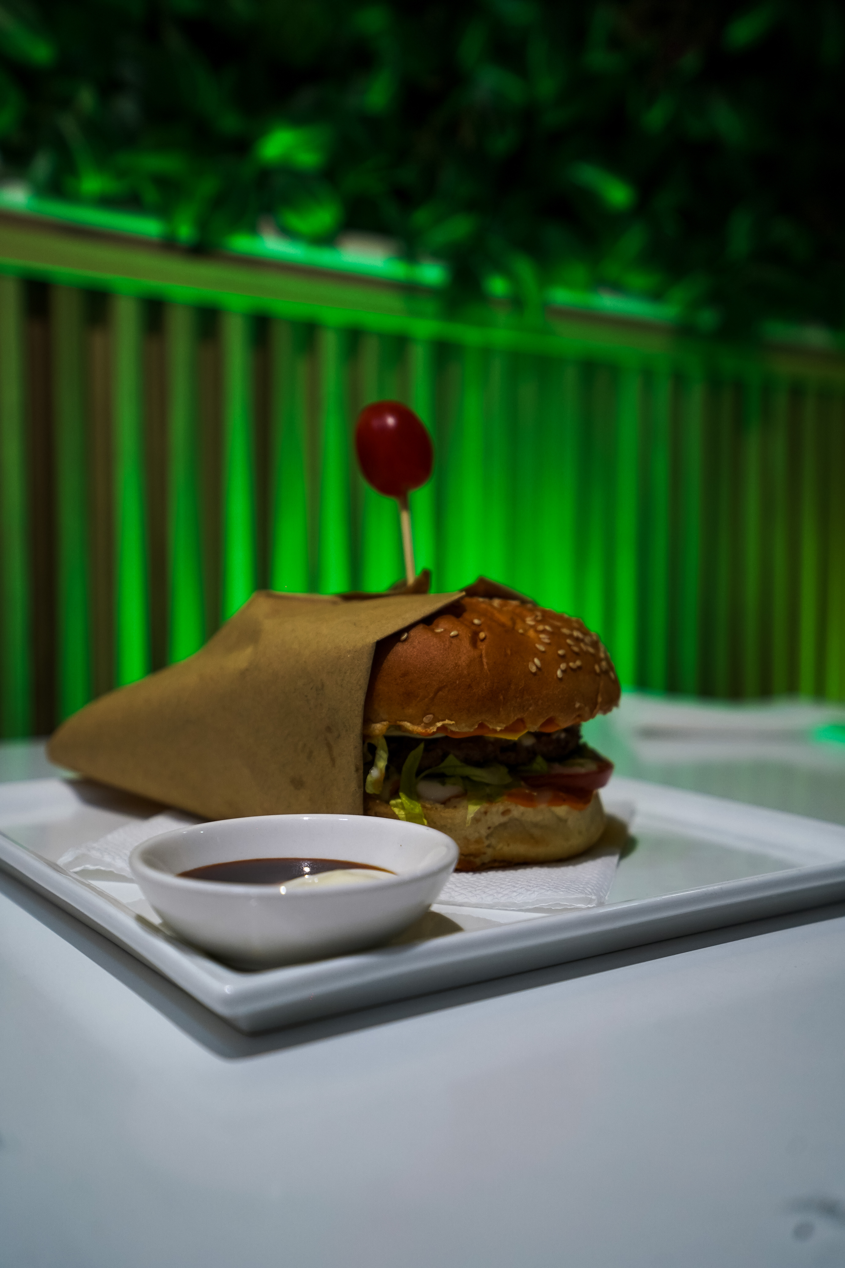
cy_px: 634
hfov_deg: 37.9
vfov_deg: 54.4
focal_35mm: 35
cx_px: 422
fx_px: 1232
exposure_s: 1/500
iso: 500
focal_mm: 35
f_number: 4
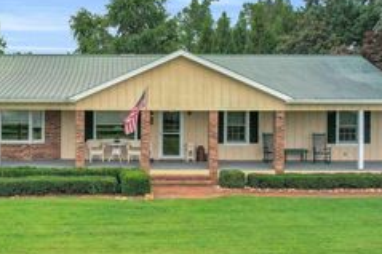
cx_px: 93
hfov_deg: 41.4
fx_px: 488
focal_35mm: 46
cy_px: 92
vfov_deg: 29.1
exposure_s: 1/25
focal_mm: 8.38
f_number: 2.8
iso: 100
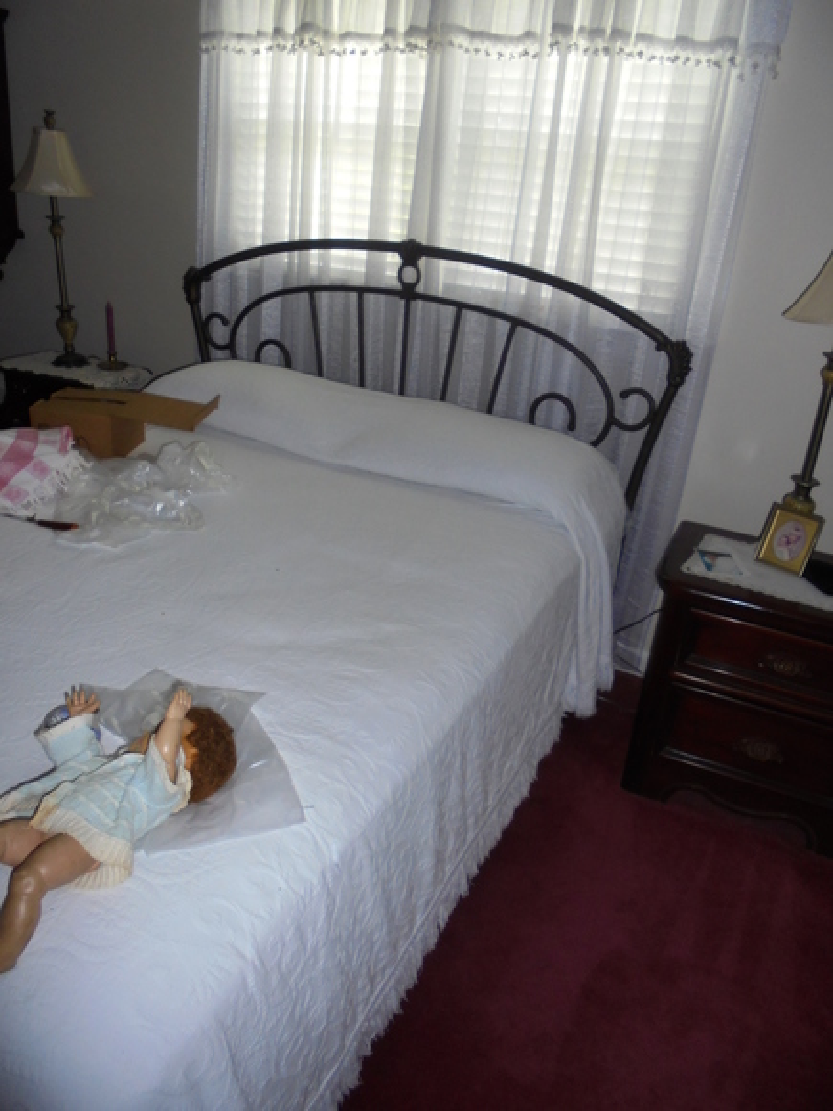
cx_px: 416
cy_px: 556
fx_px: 834
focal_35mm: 26
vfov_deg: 67.3
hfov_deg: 53.1
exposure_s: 1/30
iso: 200
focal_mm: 4.6
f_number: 3.5
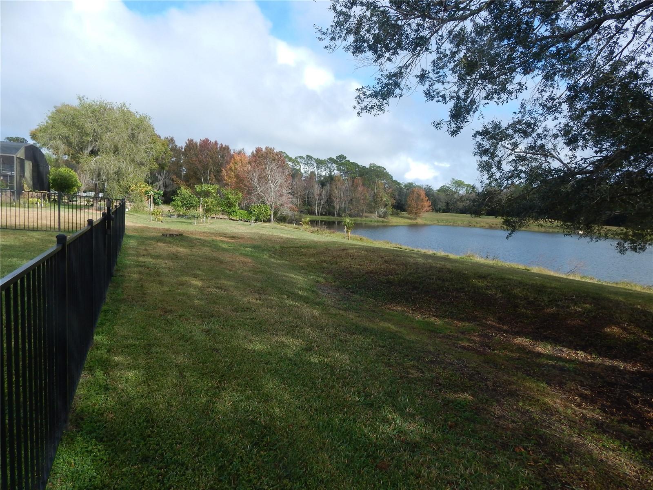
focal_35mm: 22
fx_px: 415
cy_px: 245
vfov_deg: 61.1
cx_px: 326
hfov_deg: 76.4
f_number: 3
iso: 125
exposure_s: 1/1250
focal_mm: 4
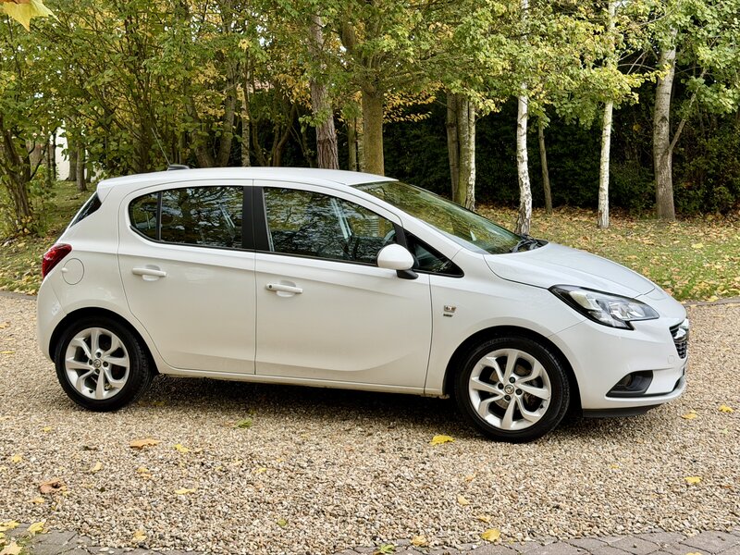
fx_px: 1026
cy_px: 278
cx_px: 370
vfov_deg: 30.3
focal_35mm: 48
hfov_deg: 39.7
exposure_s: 1/231
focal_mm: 6.76
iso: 64
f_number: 1.78
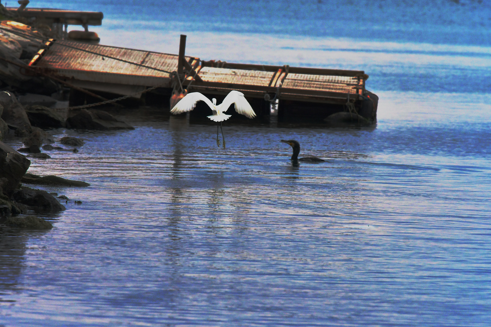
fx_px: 6137
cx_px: 246
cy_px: 164
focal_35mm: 450
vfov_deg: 3.1
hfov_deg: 4.6
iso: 360
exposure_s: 1/1000
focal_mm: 300
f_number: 8
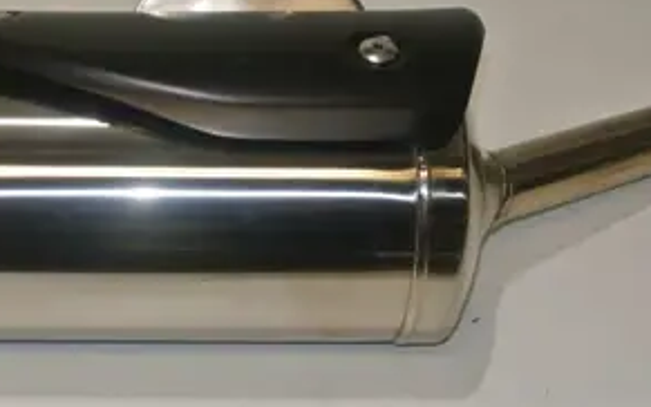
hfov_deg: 24.7
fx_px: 1473
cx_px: 188
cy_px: 103
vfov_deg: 15.7
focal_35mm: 83
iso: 200
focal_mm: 16.3
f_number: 4.2
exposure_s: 1/60
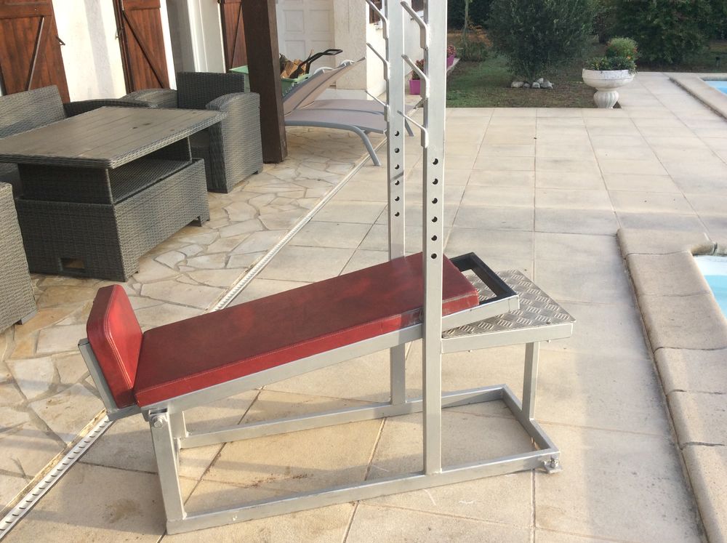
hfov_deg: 56.9
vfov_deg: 44.1
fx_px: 671
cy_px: 272
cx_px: 364
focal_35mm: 32
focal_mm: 3.3
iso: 32
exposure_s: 1/263
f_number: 2.4
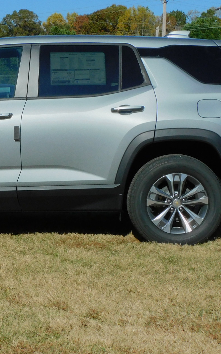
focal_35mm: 96
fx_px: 925
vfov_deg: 21.6
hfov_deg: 13.5
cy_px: 153
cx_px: 8
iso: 125
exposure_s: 1/1600
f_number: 5
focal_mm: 9
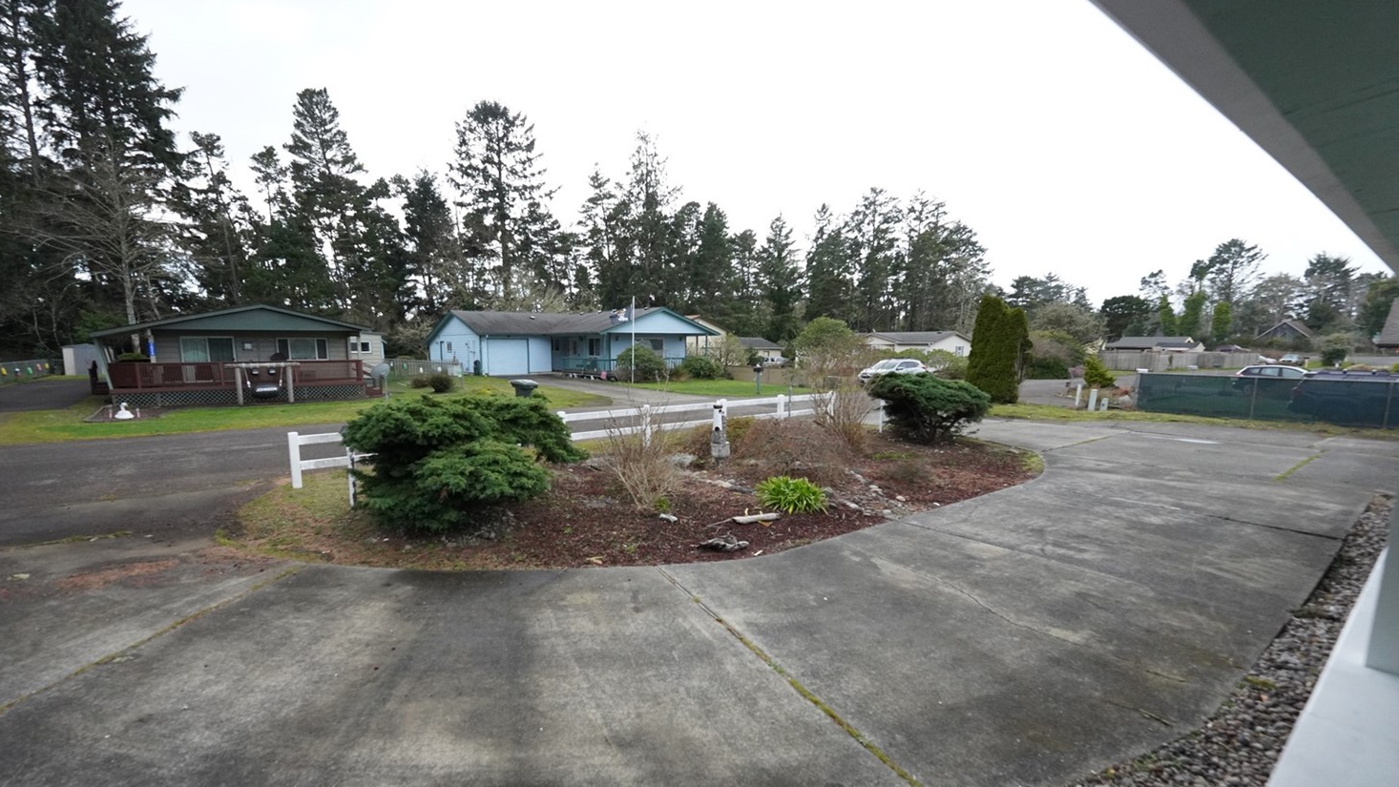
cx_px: 643
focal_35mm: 16
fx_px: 594
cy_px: 440
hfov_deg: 99.2
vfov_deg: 66.9
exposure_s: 1/8000
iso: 3200
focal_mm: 14
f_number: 4
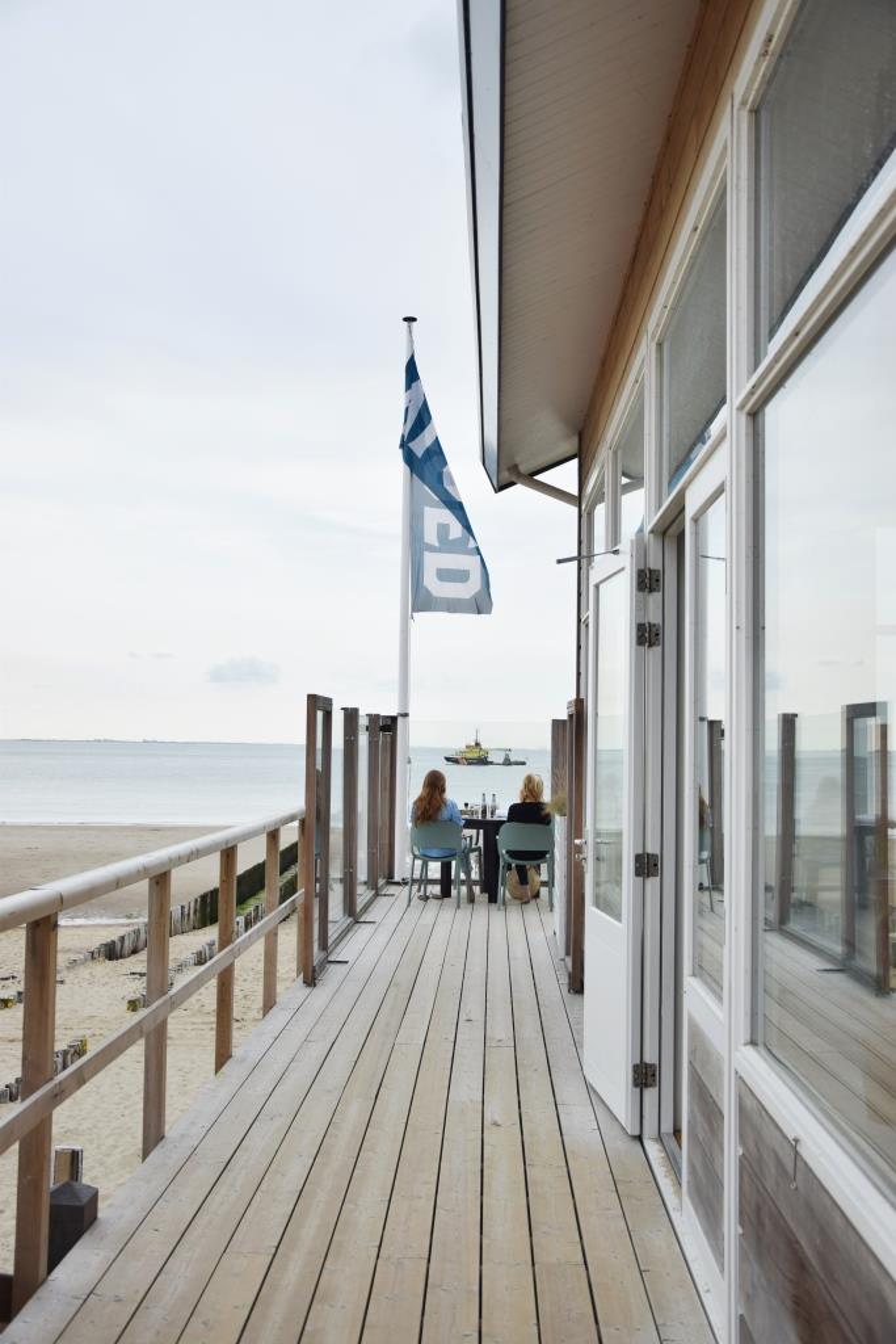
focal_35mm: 36
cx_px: 448
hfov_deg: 36.9
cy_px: 672
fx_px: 1343
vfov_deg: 53.1
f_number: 3.8
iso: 125
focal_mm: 24
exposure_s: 1/1000
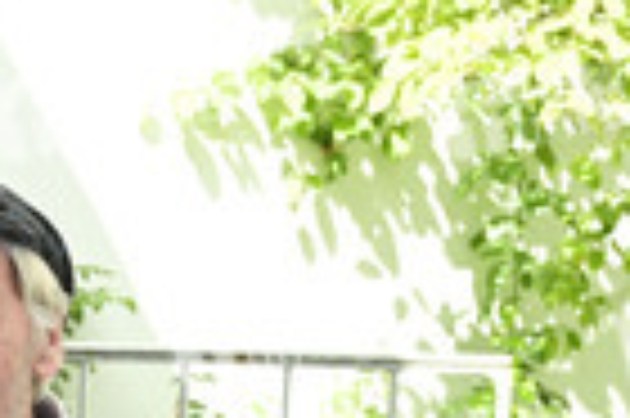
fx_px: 2028
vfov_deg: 11.2
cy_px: 670
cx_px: -286
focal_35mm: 116
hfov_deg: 16.3
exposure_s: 1/200
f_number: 5.6
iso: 200
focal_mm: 36
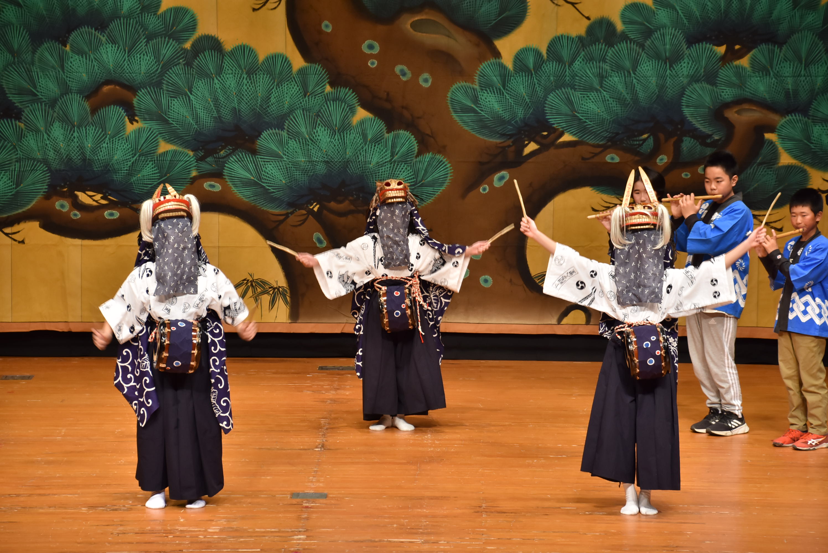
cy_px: 276
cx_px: 414
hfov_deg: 12.4
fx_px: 3798
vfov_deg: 8.3
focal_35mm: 165
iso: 640
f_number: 5.6
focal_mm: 110
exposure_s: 1/60
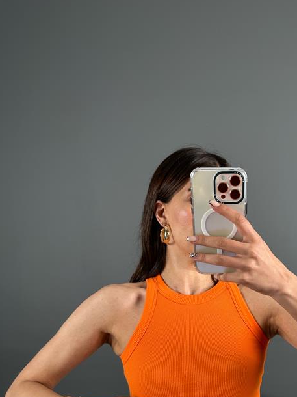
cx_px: 227
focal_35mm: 37
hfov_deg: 37.6
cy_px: 303
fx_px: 424
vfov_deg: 48.0
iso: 64
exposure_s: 1/100
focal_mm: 6.86
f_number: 1.78
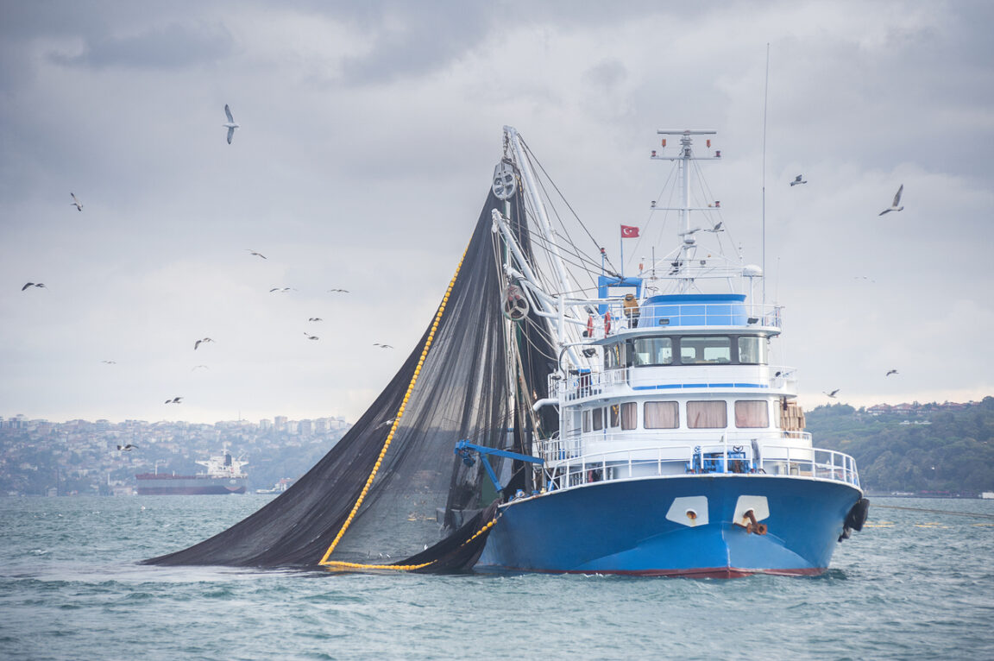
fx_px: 4138
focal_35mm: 150
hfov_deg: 13.7
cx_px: 497
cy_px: 330
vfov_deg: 9.1
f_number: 5.6
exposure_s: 1/160
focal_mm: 150
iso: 250
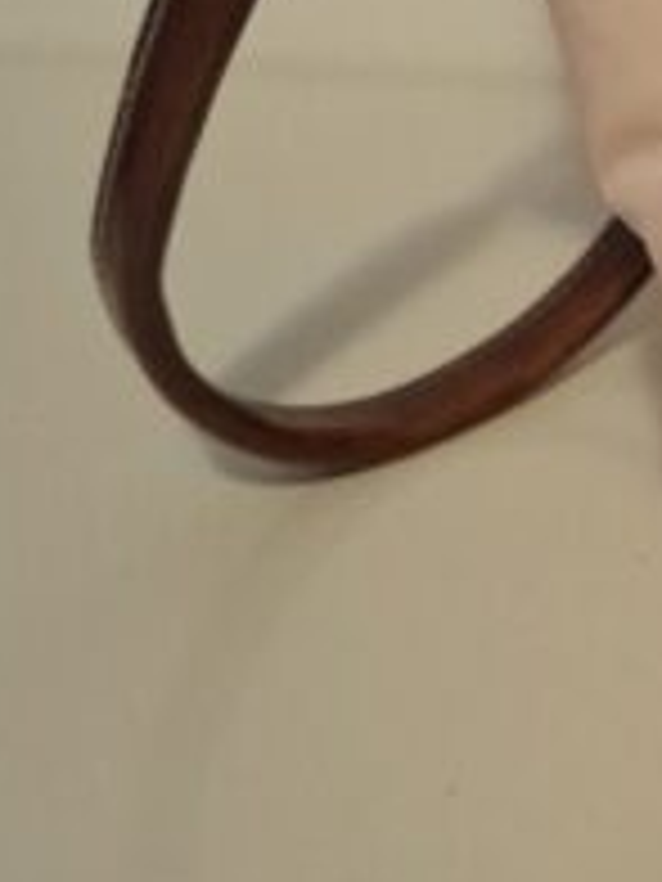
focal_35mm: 94
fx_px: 2397
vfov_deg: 20.1
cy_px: -32
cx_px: 1252
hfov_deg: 13.8
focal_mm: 5.54
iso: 640
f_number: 1.8
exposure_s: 1/24
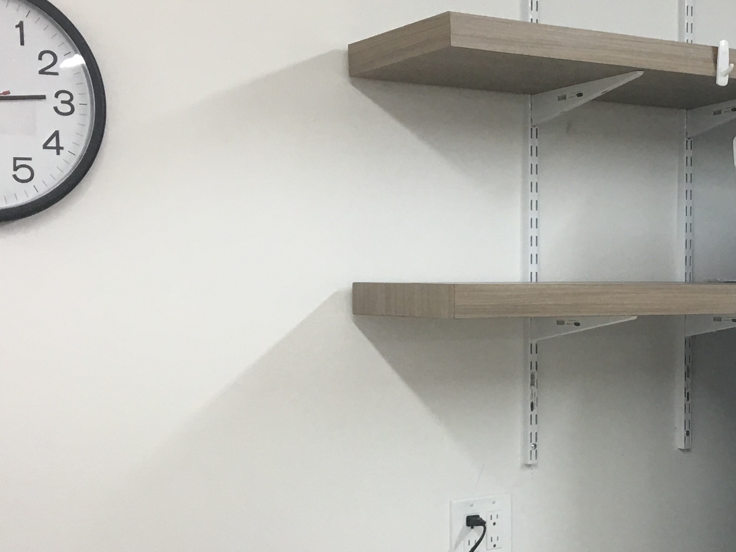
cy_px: 361
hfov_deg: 26.0
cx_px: 692
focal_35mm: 72
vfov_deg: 20.4
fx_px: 1531
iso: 32
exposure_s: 1/17
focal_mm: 4.15
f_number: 2.2
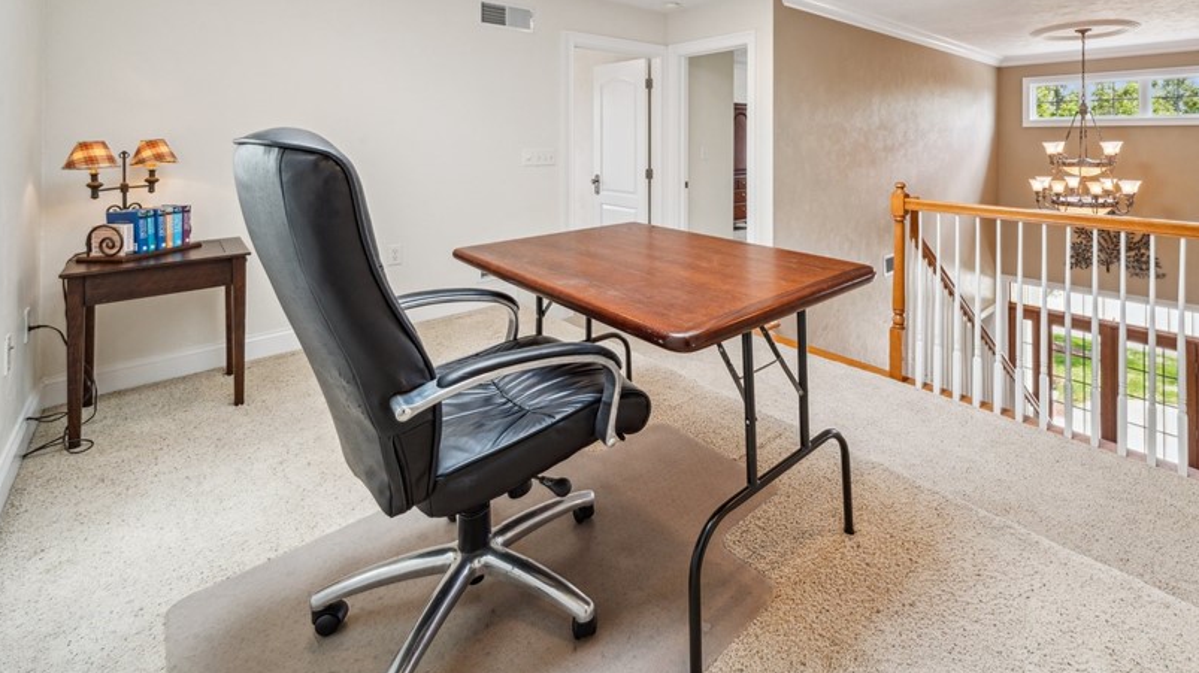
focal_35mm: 17
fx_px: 540
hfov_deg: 94.4
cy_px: 143
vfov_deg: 59.3
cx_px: 732
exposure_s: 1/8
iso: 200
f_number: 11
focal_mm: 12
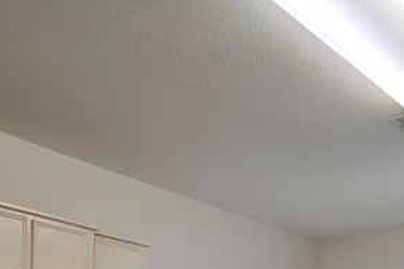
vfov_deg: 23.2
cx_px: 198
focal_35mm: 48
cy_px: 391
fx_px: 539
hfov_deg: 41.1
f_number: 2.2
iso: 64
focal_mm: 2.2
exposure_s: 1/60
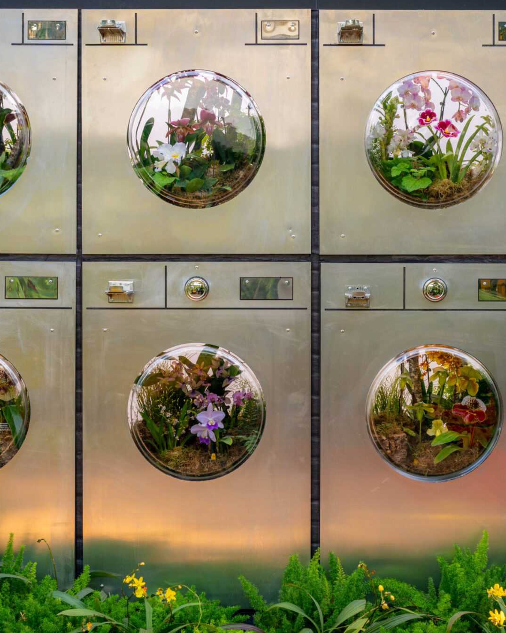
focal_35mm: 77
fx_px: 1442
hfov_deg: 19.9
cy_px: 315
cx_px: 316
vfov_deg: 24.8
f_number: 8
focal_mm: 54
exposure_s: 1/30
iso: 400
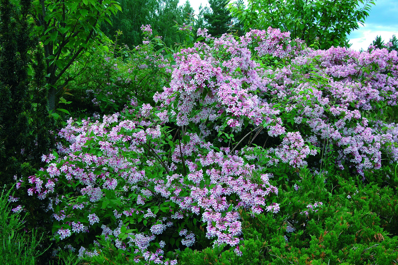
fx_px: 431
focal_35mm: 39
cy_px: 132
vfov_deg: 34.1
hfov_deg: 49.6
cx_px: 199
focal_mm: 26
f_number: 8
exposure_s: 1/200
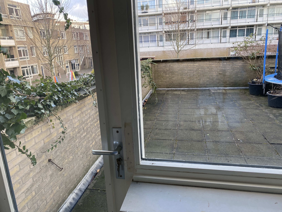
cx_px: 141
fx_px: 212
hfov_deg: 67.3
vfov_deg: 53.1
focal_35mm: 26
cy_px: 106
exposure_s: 1/122
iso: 50
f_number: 1.8
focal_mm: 4.25
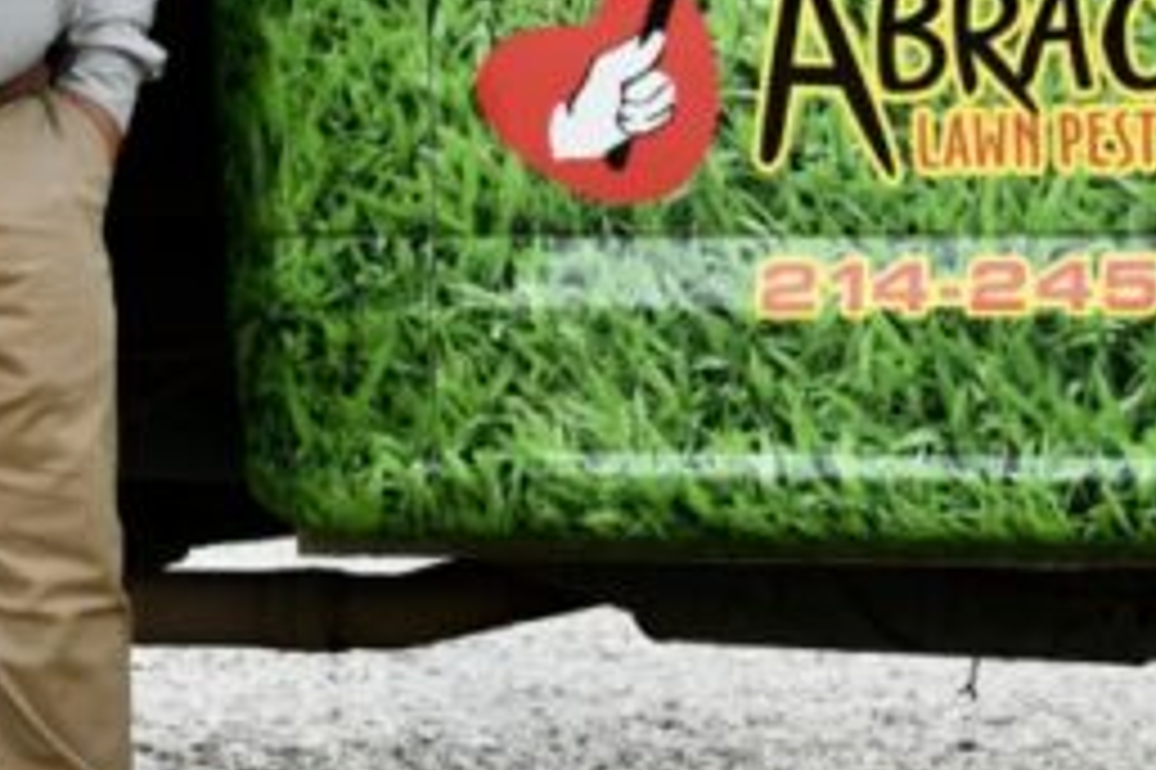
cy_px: 108
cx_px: -63
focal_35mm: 368
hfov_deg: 5.6
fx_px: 11809
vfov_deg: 3.7
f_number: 5.6
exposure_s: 1/250
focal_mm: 82
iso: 360
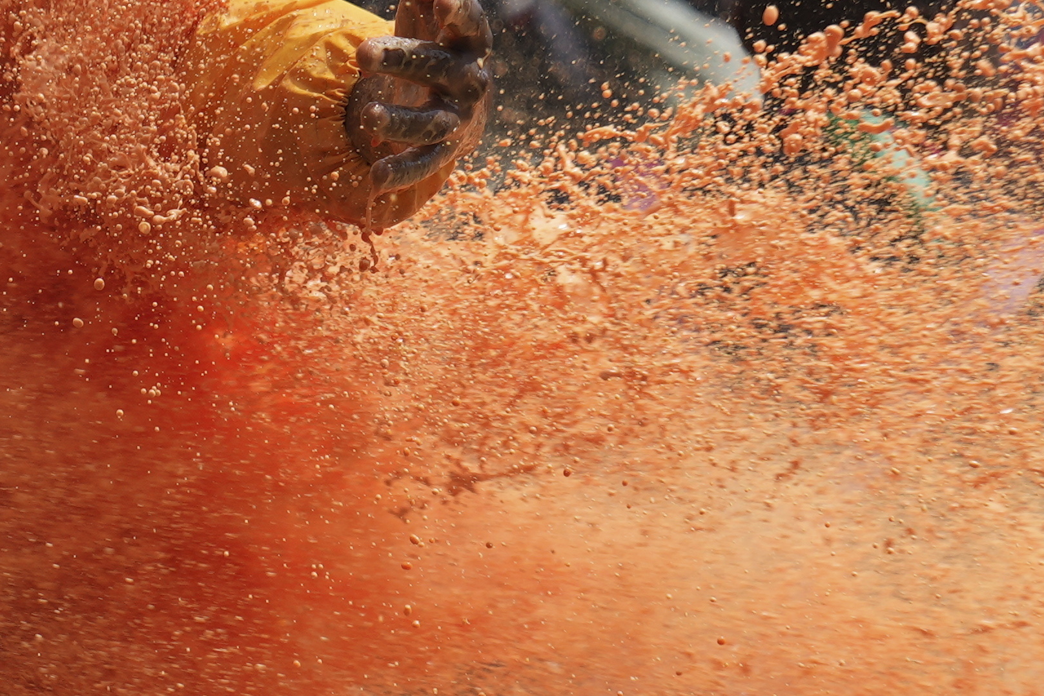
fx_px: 10845
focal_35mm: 374
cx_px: -78
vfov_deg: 3.7
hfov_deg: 5.5
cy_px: 560
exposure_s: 1/2000
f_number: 3.2
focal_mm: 70
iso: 125
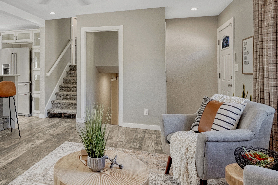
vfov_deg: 49.5
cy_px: 84
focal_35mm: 26
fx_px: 201
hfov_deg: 66.9
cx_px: 86
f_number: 8
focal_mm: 16
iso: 400
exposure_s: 1/5
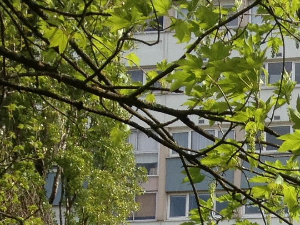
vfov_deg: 7.9
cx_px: 579
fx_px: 1499
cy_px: 540
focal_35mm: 173
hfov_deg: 10.6
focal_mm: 4.28
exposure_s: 1/968
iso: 50
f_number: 2.4
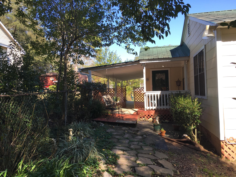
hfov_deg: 61.7
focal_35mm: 29
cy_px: 88
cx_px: 118
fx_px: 198
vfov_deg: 48.2
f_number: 2.2
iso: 25
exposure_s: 1/409
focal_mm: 4.15
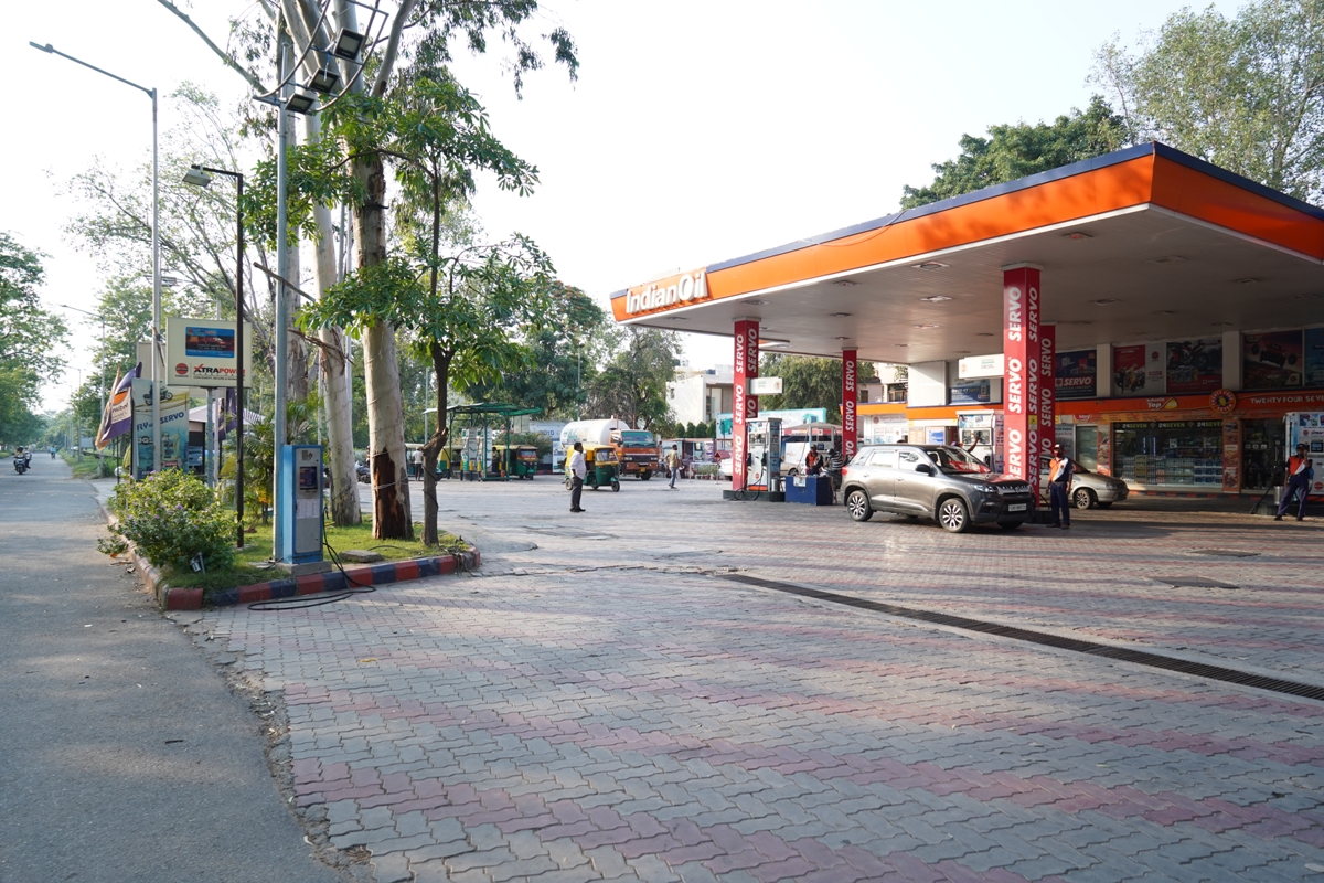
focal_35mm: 24
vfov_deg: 53.1
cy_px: 442
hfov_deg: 73.7
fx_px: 883
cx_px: 662
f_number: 5
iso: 250
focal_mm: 24
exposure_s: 1/250
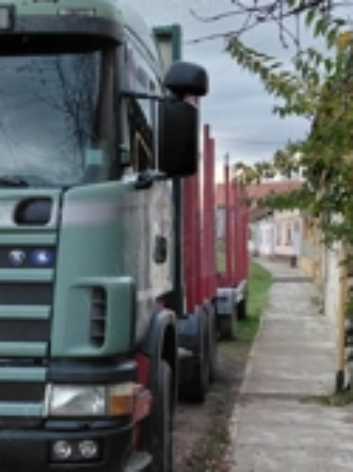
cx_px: 68
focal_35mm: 60
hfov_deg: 24.0
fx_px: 817
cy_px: 285
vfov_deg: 32.1
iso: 250
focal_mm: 4.69
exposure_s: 1/50.3
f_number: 1.8
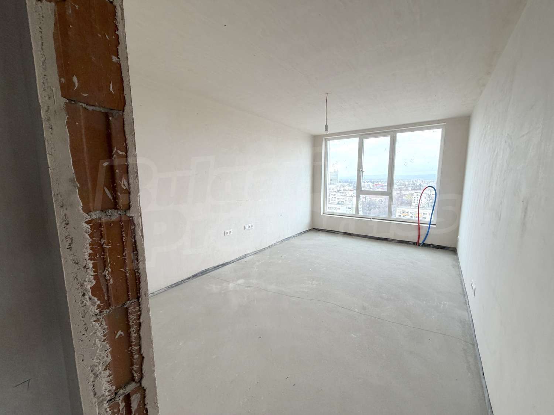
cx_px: 277
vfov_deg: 85.7
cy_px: 208
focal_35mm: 14
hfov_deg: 102.1
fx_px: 224
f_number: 2.2
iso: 125
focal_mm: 2.22
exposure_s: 1/121
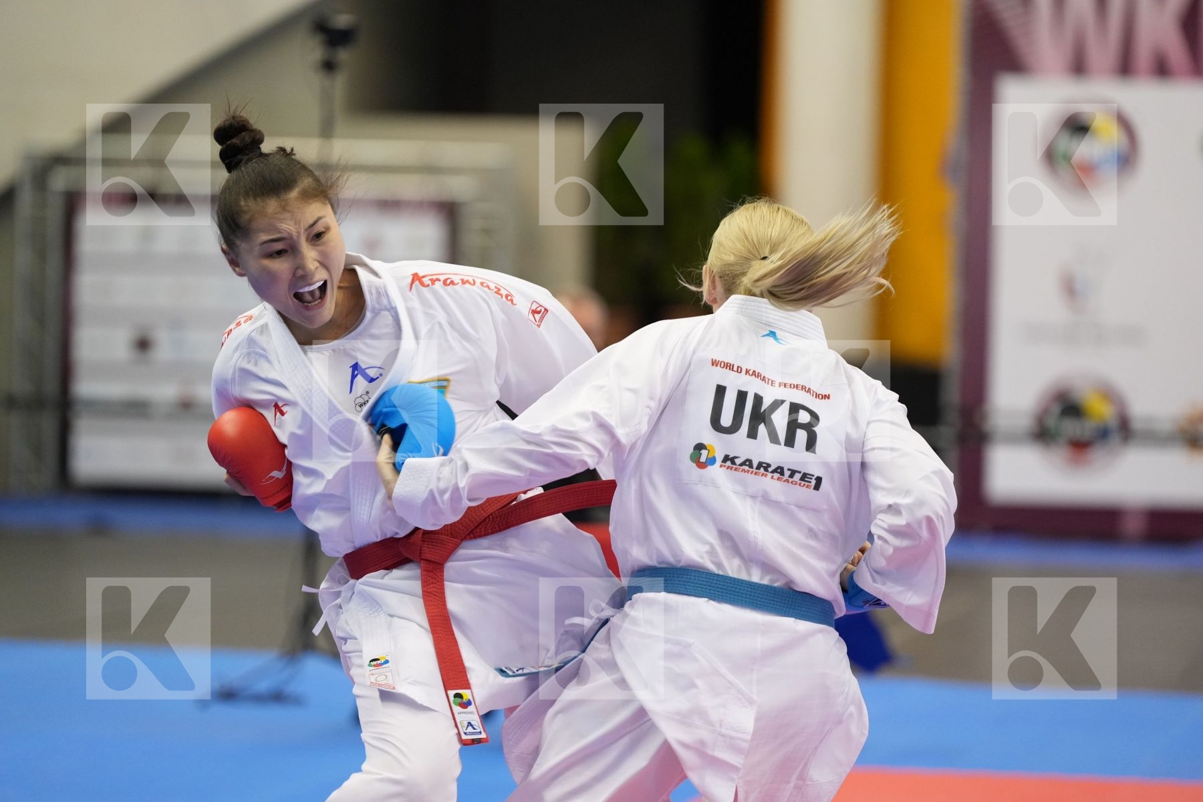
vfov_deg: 8.6
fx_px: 5313
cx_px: 602
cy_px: 401
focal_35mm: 159
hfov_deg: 12.9
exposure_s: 1/1000
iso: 3200
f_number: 2.8
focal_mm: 159
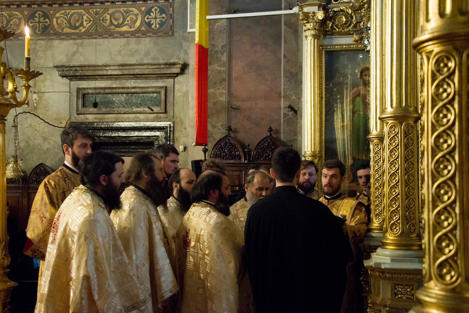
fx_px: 573
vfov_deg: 30.5
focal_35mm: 44
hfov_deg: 44.5
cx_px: 234
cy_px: 156
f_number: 4.2
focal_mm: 44
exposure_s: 1/50
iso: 2000
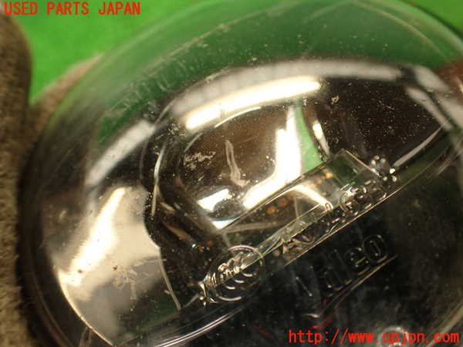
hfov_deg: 56.8
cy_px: 174
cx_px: 232
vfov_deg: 44.2
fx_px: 428
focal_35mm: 32
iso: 200
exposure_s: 1/60
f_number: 2.4
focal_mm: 5.79
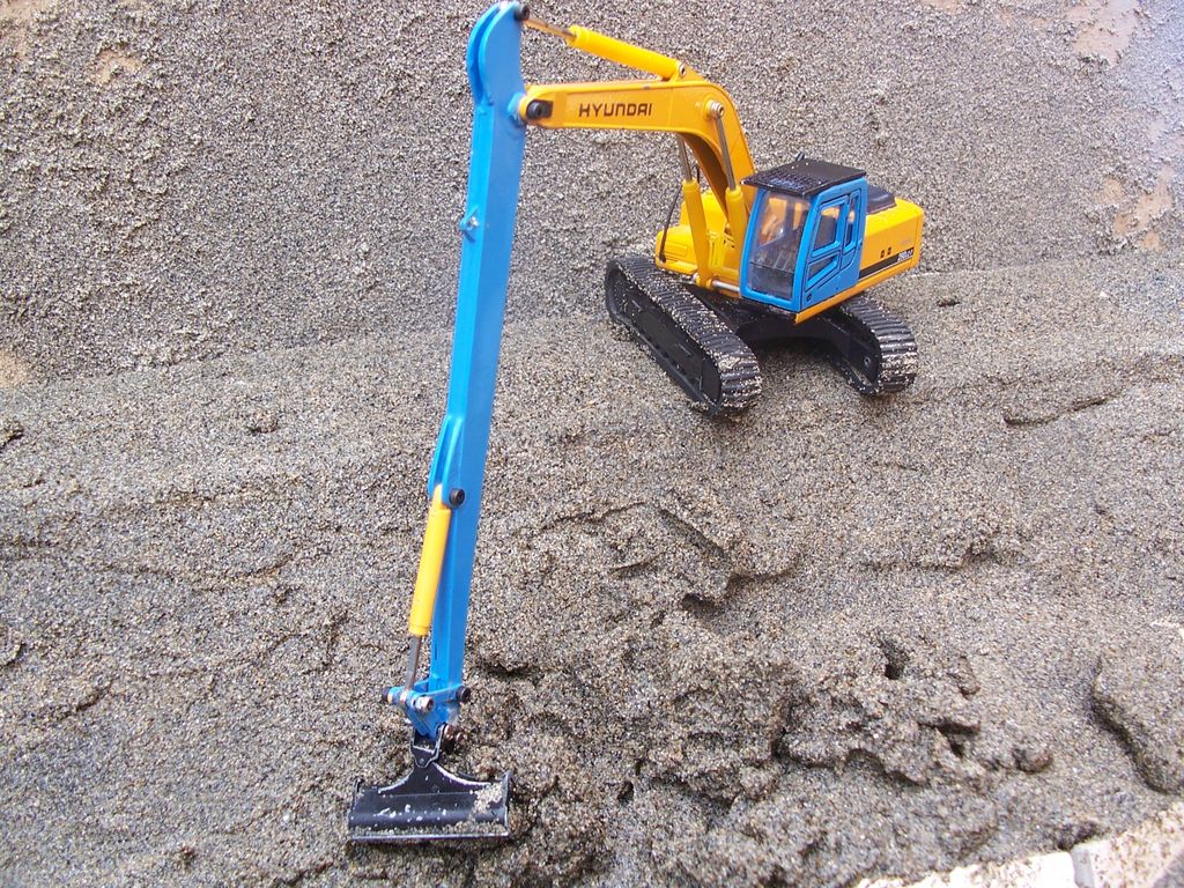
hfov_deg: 52.6
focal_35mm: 35
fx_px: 1197
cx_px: 592
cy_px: 444
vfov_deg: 40.7
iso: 80
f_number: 2.8
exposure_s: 1/60
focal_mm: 6
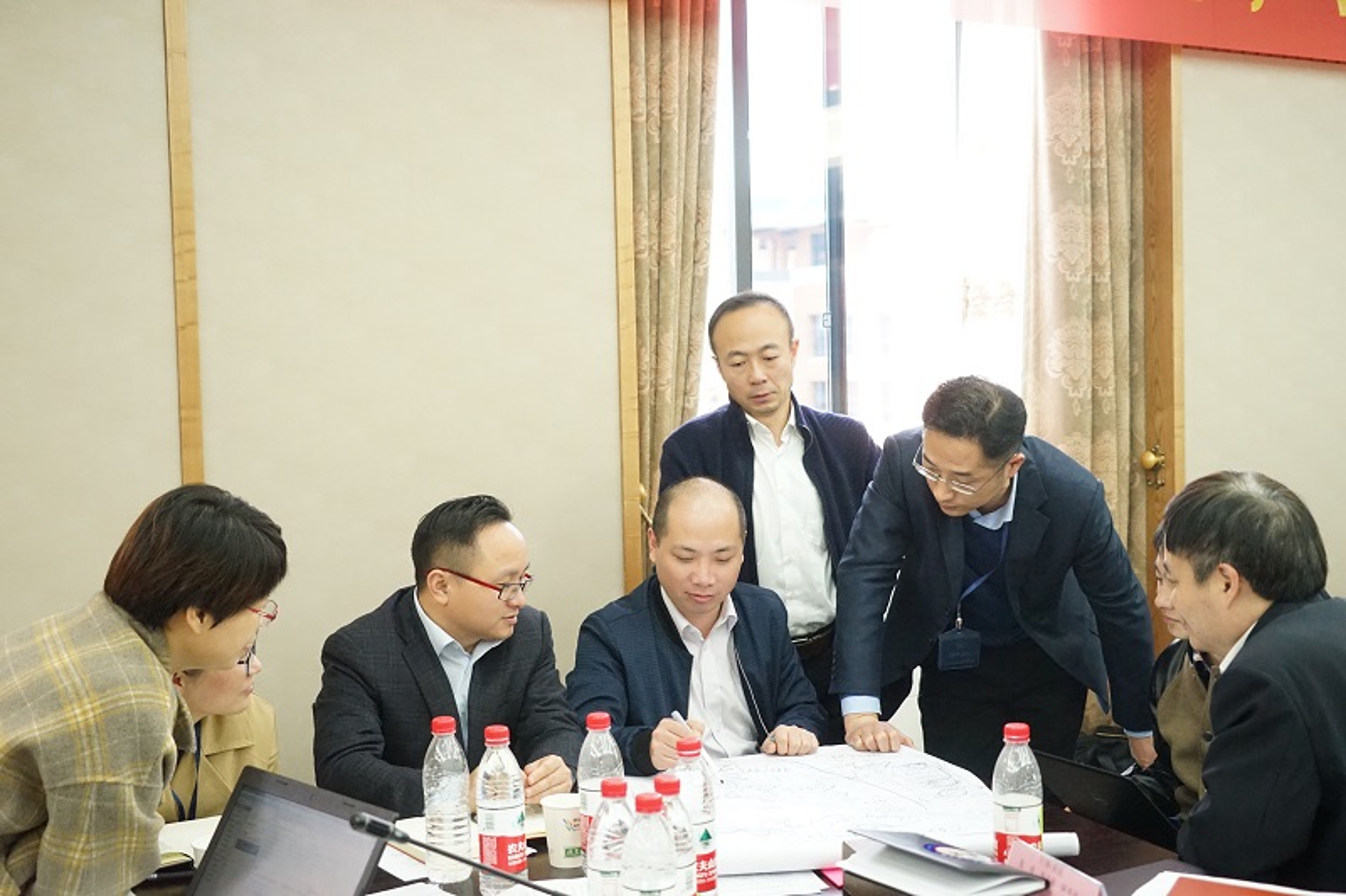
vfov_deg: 31.9
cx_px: 673
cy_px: 448
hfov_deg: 46.4
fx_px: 1570
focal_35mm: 42
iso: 6400
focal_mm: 42
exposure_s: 1/160
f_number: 4.5
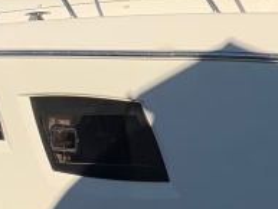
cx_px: 521
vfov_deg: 10.7
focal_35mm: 138
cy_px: 16
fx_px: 1109
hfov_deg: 12.8
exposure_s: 1/2915
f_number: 1.8
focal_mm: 4.25
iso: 25
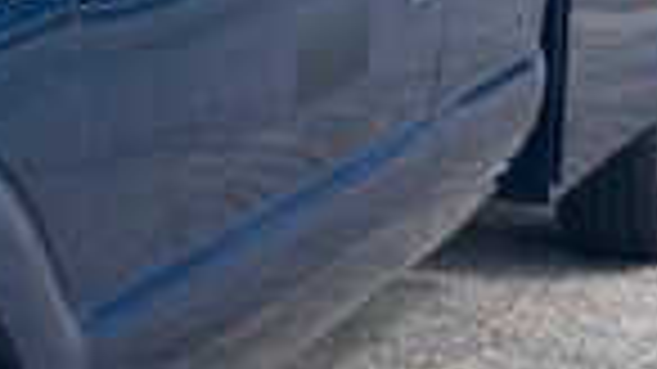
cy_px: 122
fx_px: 2159
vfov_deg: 9.8
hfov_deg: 15.0
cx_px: -531
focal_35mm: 124
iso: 50
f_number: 1.5
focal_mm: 5.7
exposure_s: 1/894
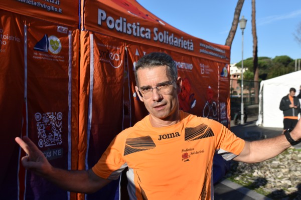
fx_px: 376
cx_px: 150
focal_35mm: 45
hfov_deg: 43.6
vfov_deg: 29.9
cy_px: 100
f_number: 9
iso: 320
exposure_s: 1/800
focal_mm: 30
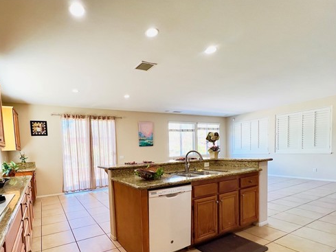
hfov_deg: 89.1
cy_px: 161
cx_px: 125
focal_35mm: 17
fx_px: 165
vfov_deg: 73.2
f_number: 1.8
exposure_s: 1/120
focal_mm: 1.57
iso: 100
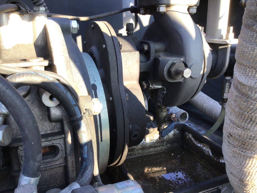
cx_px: 128
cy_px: 96
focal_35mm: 31
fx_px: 230
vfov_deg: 45.5
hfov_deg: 58.3
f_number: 2.4
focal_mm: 3.3
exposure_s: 1/120
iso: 50
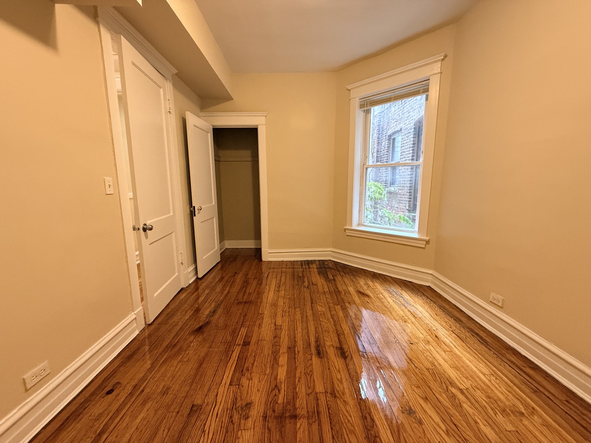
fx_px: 239
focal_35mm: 14
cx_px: 296
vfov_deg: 85.7
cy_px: 222
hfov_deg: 102.1
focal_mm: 2.22
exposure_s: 1/60
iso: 400
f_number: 2.2
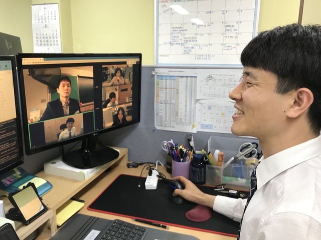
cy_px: 120
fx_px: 260
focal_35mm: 28
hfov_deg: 63.4
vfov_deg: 49.7
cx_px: 160
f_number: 1.8
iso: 32
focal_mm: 3.99
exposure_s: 1/30
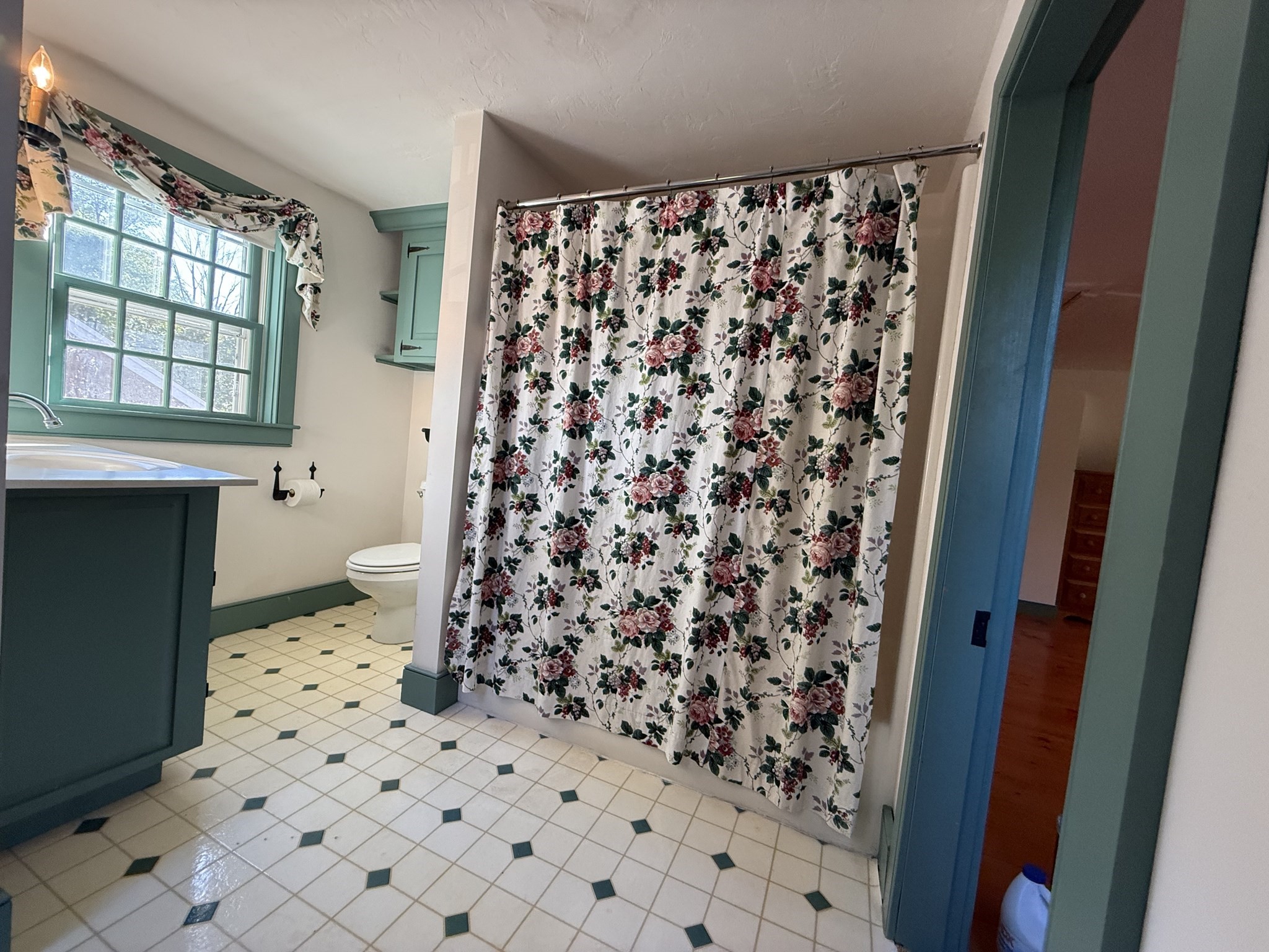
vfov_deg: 85.7
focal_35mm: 14
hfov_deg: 102.1
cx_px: 634
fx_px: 513
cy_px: 476
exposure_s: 1/120
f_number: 2.2
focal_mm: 2.22
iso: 250
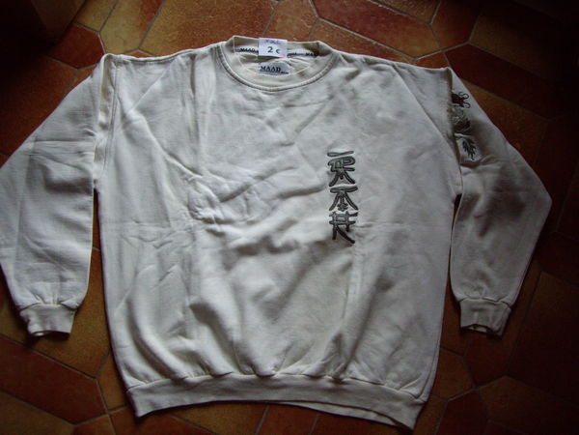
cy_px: 218
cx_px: 290
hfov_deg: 49.0
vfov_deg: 37.7
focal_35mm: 38
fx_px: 636
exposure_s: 1/50
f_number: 2.7
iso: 200
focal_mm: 6.2
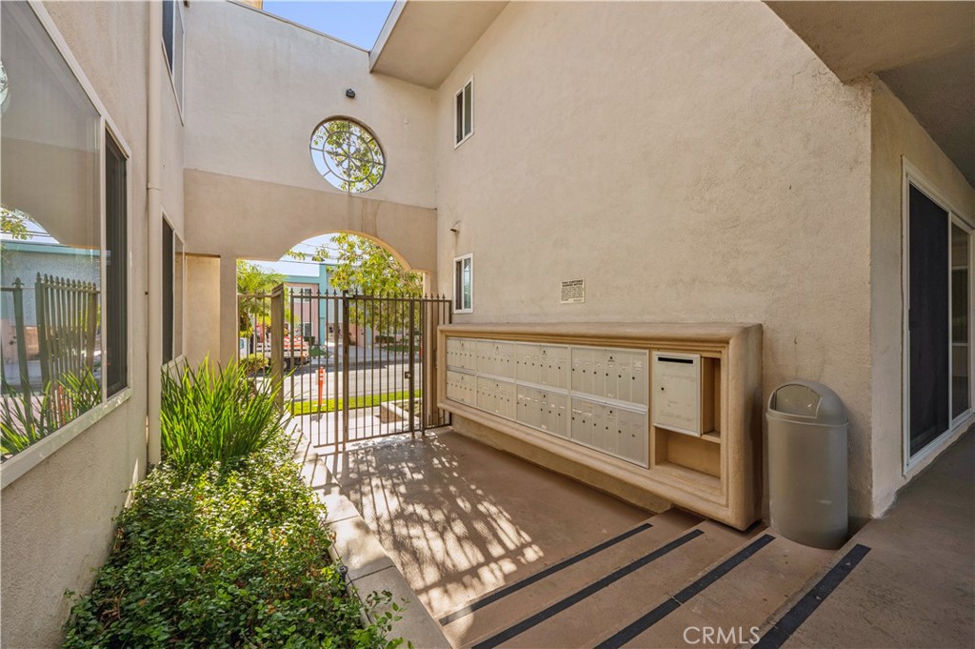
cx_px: 488
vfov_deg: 81.1
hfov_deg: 104.3
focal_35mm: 14
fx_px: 379
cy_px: 324
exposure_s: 1/60
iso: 100
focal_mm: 14
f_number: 10
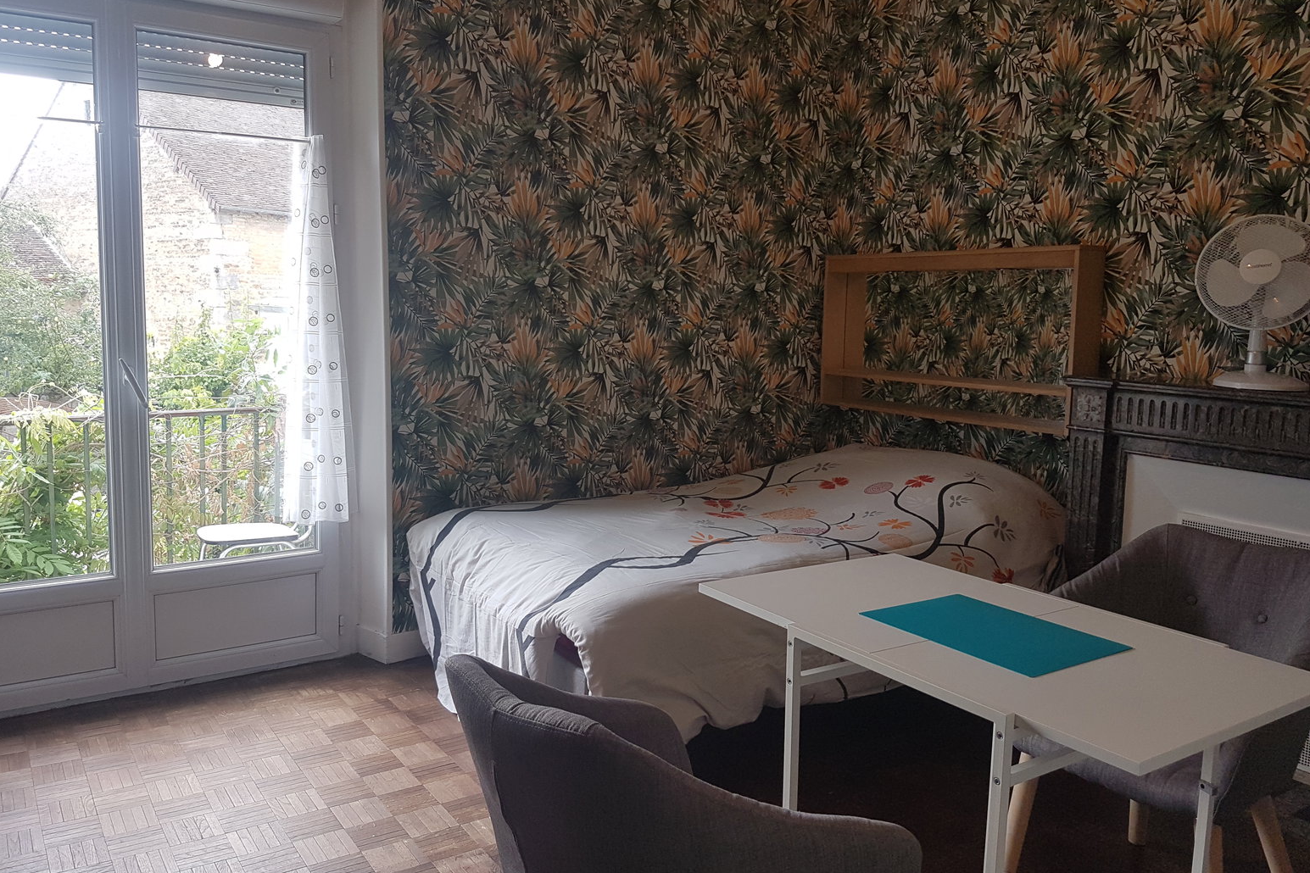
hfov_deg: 65.5
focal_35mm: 28
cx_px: 634
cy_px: 392
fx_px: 1019
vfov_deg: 46.3
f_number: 1.7
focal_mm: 4.2
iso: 50
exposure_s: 1/120
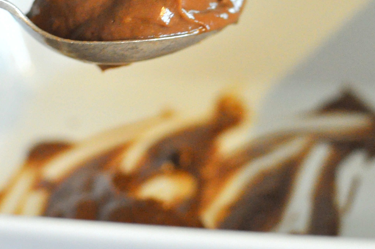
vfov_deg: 11.6
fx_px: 1219
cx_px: 146
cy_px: 11
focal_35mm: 117
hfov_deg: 17.5
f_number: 3.2
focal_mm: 35
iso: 1600
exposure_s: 1/60
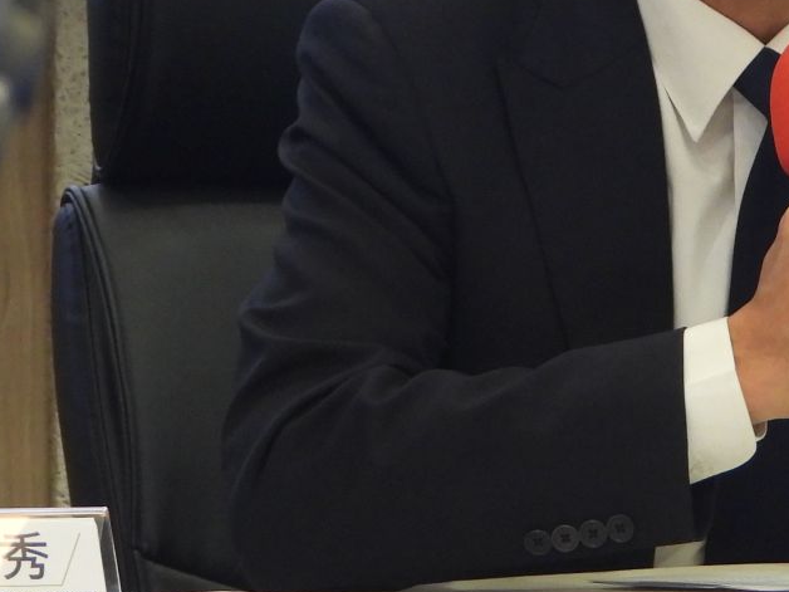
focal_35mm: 611
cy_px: -74
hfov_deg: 3.2
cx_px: 633
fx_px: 13926
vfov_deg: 2.4
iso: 400
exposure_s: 1/30
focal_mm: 35.9
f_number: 4.5
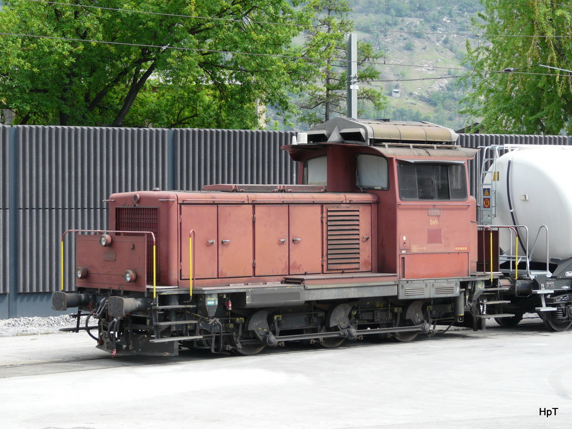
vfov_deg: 16.6
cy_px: 214
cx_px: 286
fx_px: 1471
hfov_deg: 22.0
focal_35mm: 89
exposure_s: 1/200
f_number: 4
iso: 125
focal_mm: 14.7
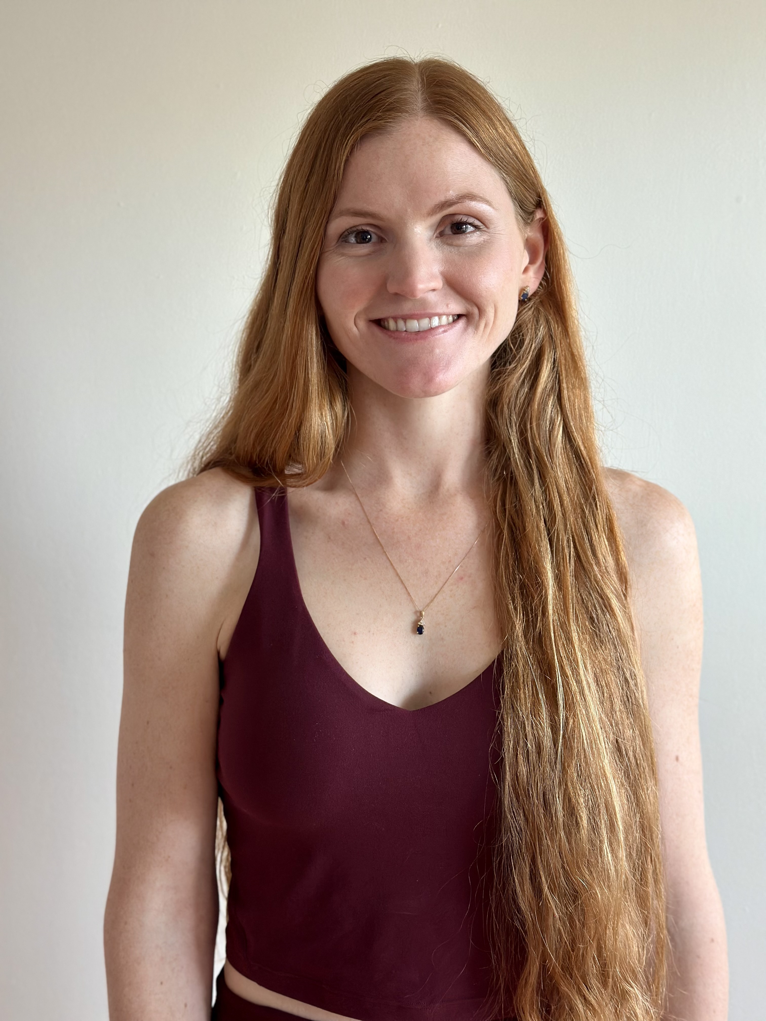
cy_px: 510
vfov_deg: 39.7
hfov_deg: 30.3
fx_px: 1416
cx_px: 383
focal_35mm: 48
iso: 160
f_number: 1.78
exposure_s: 1/60
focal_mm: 6.86
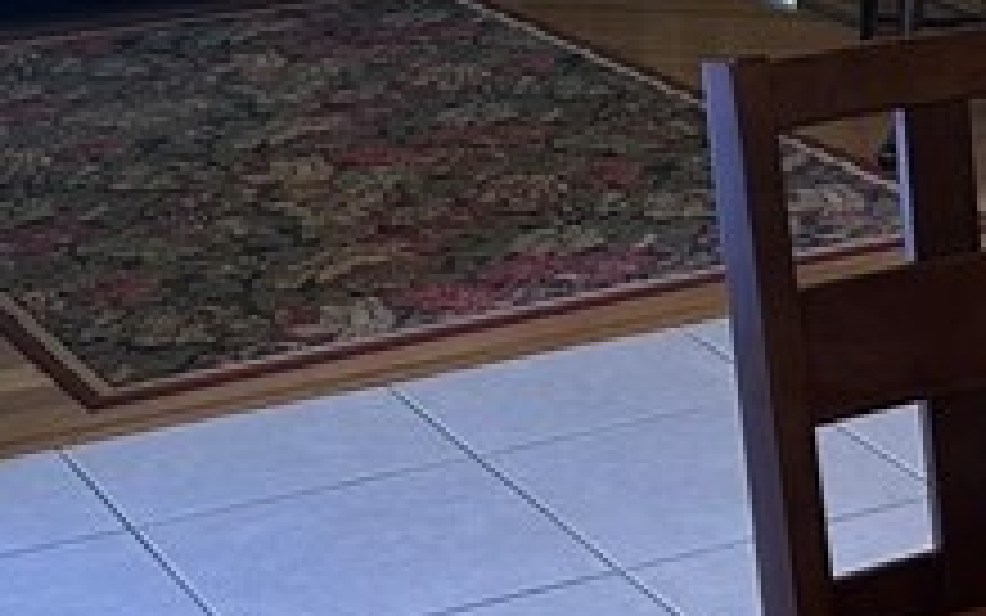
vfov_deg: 10.3
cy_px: -508
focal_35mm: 119
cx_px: 986
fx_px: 3199
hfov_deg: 17.1
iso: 200
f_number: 1.78
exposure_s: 1/120
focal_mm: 6.86
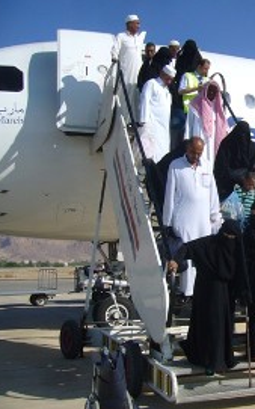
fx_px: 557
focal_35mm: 50
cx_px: 265
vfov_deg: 40.3
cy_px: 204
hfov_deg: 24.4
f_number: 5.6
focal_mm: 5.8
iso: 100
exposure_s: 1/1000
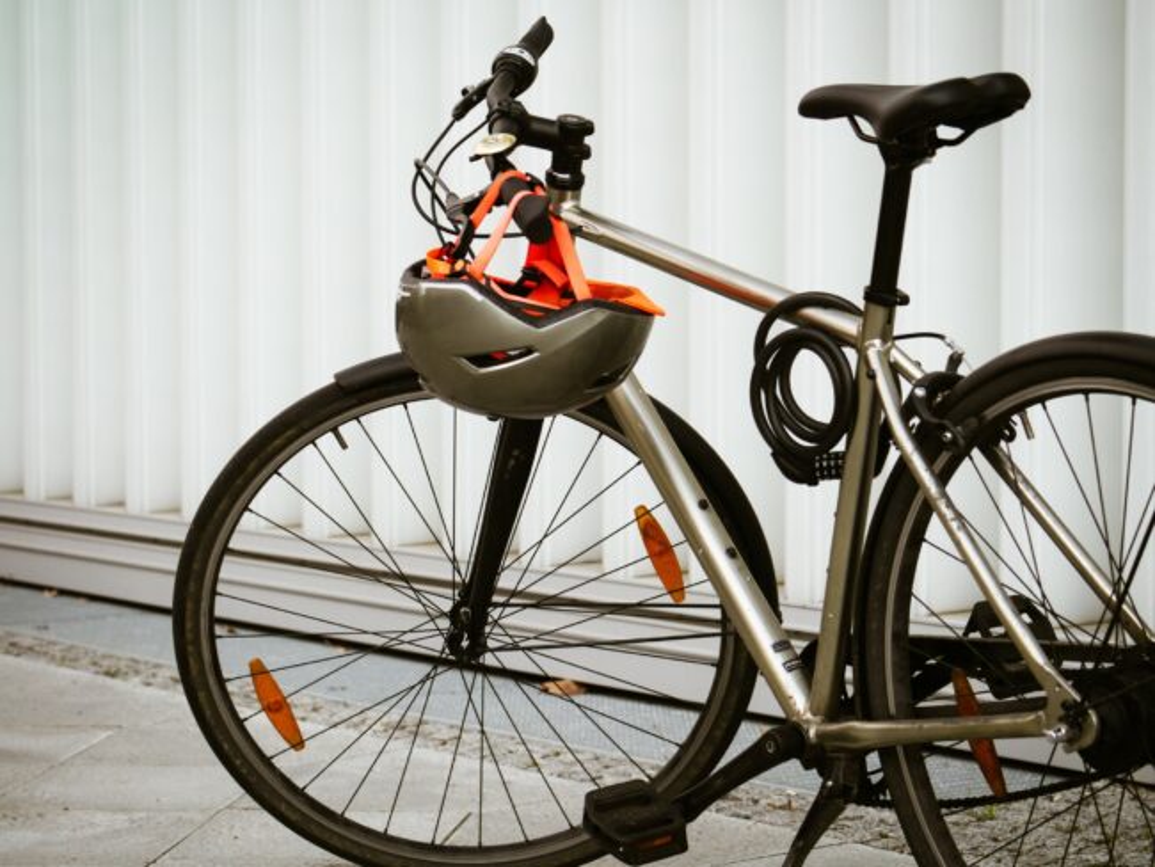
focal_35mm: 90
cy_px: 434
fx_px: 3004
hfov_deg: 21.8
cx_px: 578
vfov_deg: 16.4
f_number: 4
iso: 160
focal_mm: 45
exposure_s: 1/500
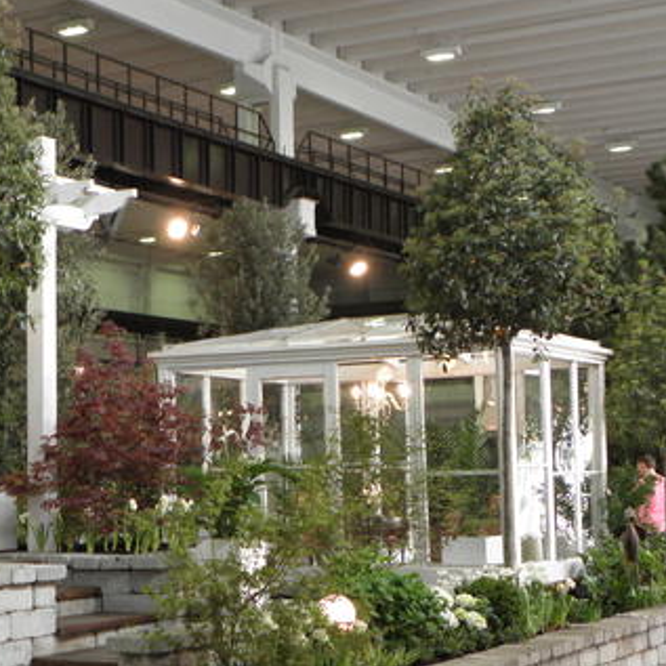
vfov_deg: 23.0
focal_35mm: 75
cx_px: 134
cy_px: 414
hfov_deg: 22.7
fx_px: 1633
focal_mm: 7.59
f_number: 3.3
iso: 125
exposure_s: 1/13
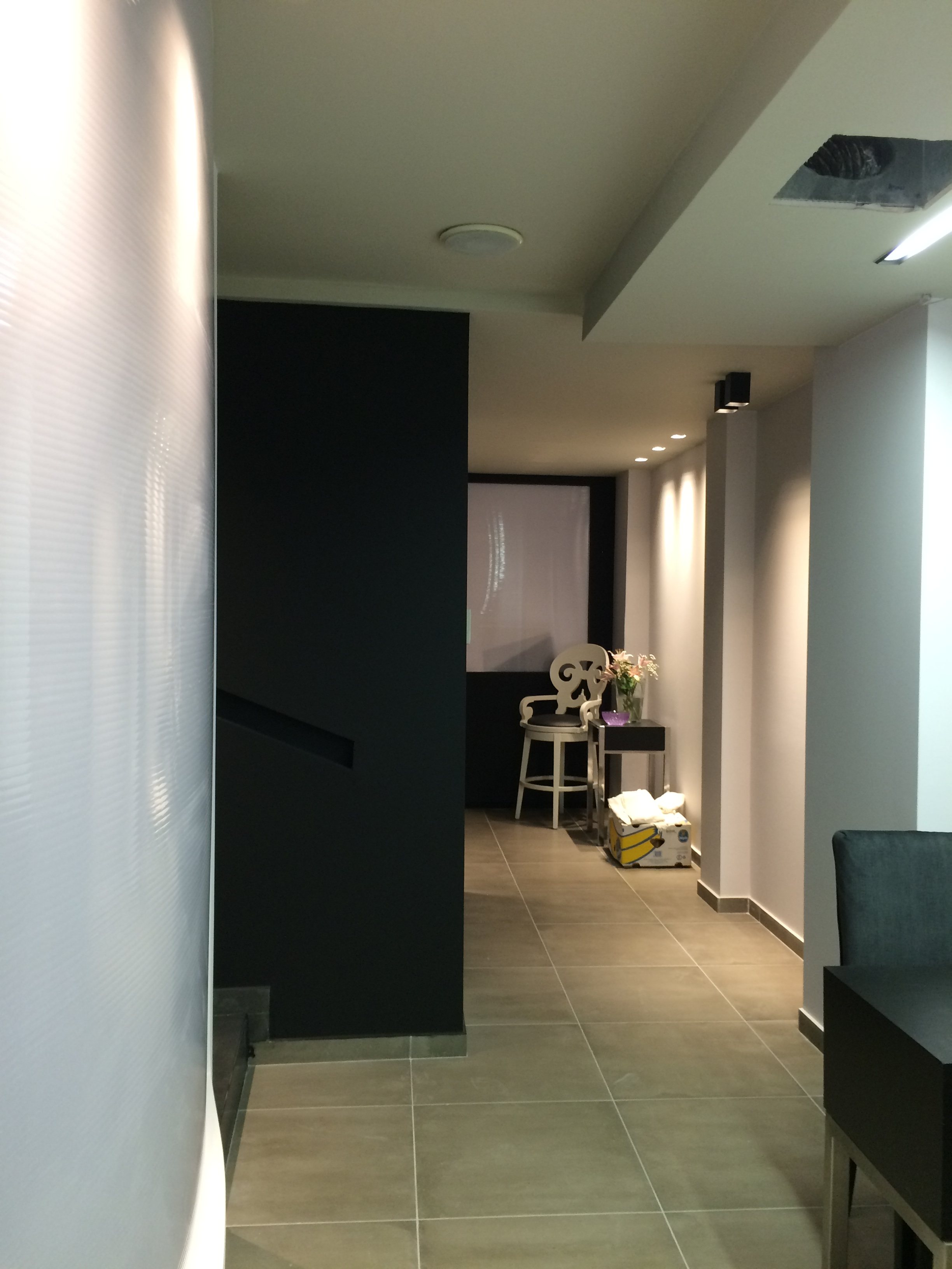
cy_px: 634
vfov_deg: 61.7
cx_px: 476
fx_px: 1063
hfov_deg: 48.2
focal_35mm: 29
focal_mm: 4.15
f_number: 2.2
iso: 160
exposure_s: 1/33
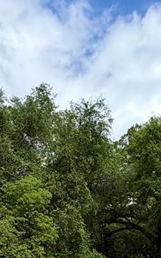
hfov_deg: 24.8
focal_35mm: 51
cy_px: 280
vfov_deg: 34.5
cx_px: 135
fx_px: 358
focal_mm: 2.22
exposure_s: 1/789
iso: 20
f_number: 2.2
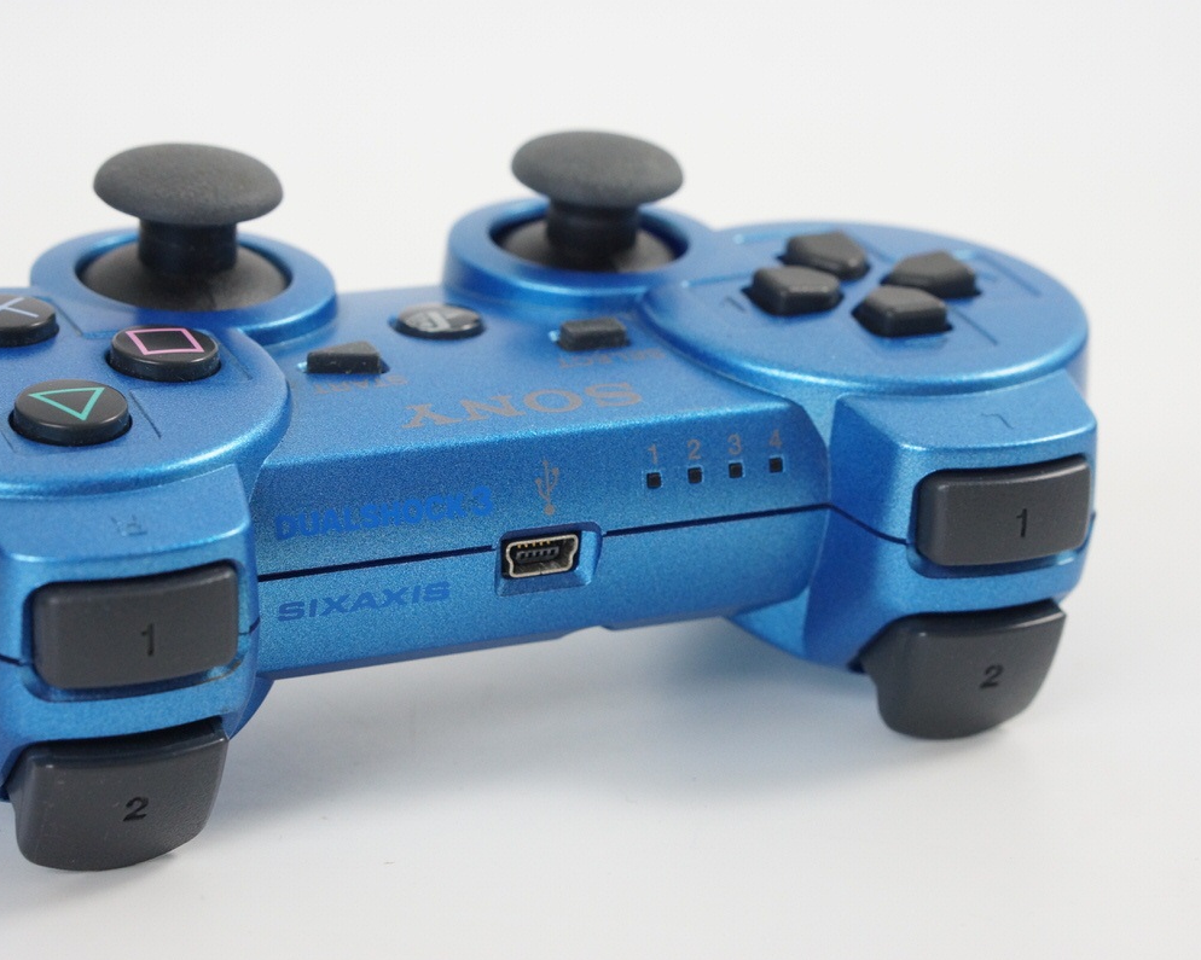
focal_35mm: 85
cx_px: 579
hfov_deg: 22.5
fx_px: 3021
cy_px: 481
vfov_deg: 18.1
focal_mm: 50
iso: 1000
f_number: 6.3
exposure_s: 1/80
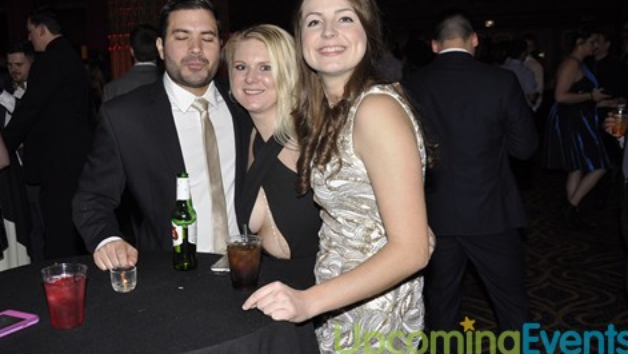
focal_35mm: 44
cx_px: 288
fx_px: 733
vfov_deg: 27.1
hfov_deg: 46.3
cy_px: 154
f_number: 5
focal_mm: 24
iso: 400
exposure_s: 1/60
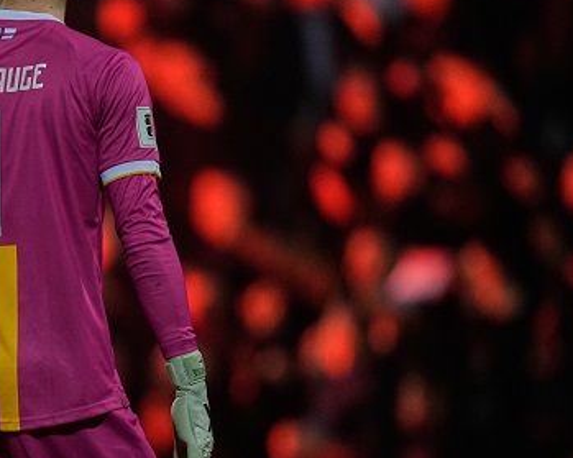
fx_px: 21887
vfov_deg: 1.2
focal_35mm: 1291
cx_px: -158
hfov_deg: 1.5
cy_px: 264
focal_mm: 400
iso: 1000
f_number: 2.8
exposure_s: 1/2000
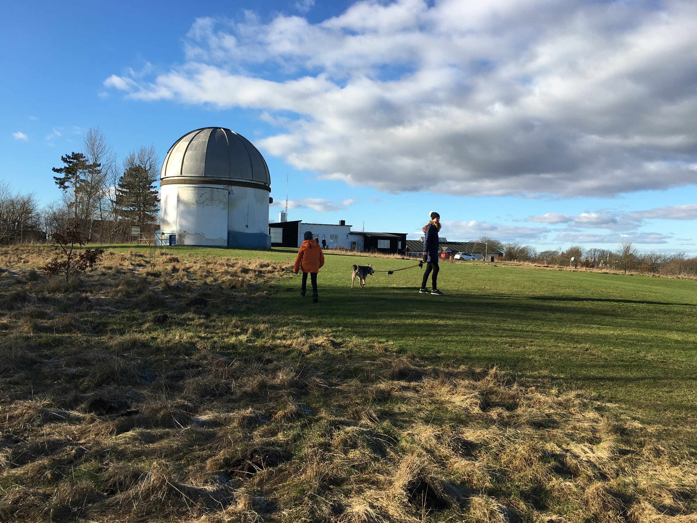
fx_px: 624
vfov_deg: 45.4
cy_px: 268
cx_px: 371
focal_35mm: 31
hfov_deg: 58.3
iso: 25
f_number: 2.2
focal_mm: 4.15
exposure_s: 1/1012
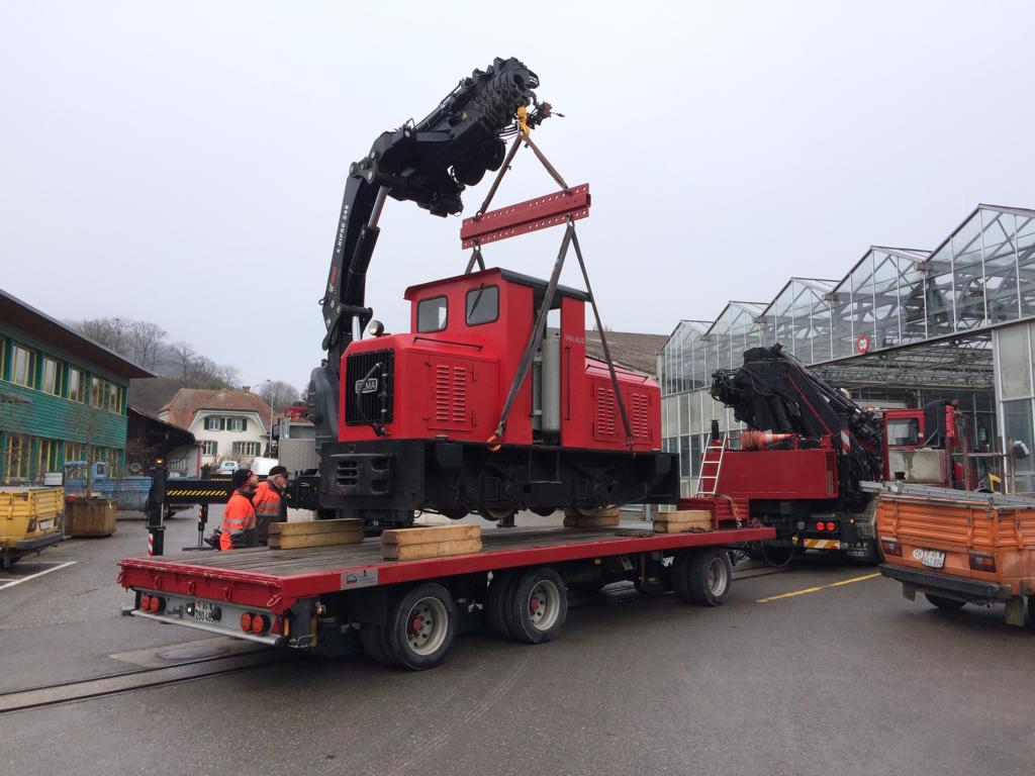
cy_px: 388
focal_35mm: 29
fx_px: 867
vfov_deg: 48.2
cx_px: 518
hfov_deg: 61.7
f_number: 2.2
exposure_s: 1/441
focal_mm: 4.15
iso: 32
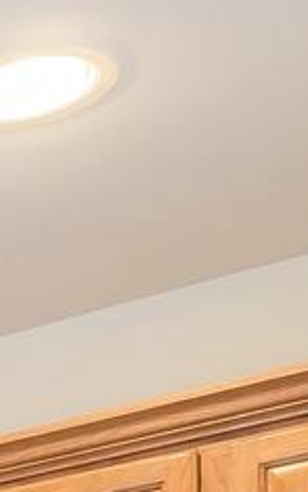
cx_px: -1073
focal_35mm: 148
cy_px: 1194
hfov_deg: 6.4
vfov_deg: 11.5
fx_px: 1986
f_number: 4
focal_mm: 8
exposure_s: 1/30
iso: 100
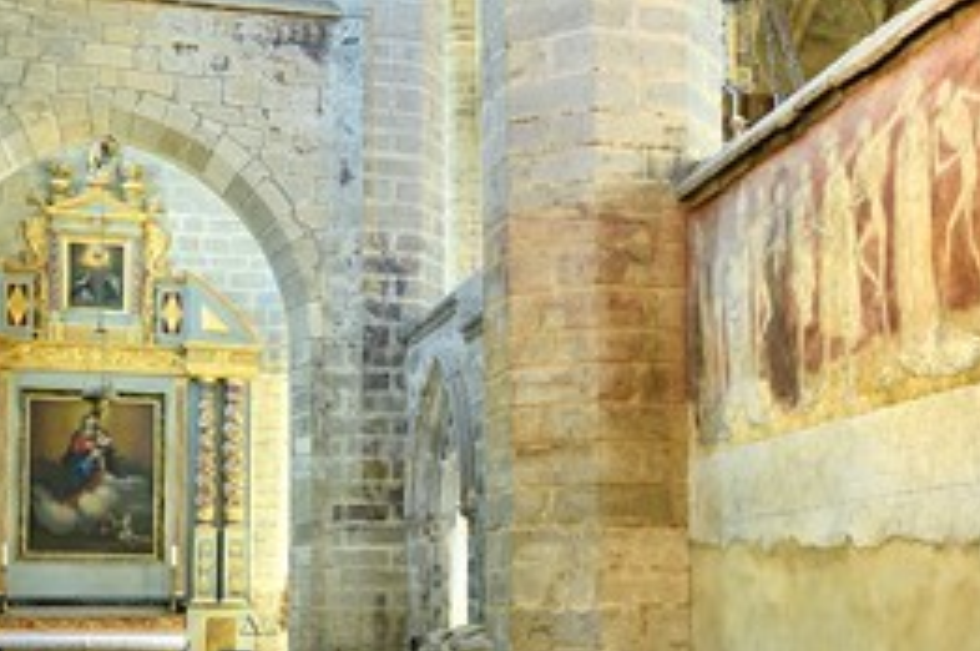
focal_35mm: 61
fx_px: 1658
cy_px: 520
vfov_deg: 21.9
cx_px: 529
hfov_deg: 32.9
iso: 1600
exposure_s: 1/10
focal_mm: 38
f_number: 6.3
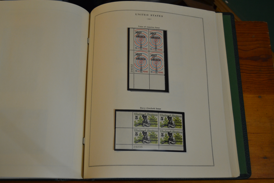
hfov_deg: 48.5
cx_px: 138
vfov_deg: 33.4
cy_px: 91
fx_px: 304
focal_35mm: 40
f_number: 4
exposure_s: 1/60
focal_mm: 26
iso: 1000
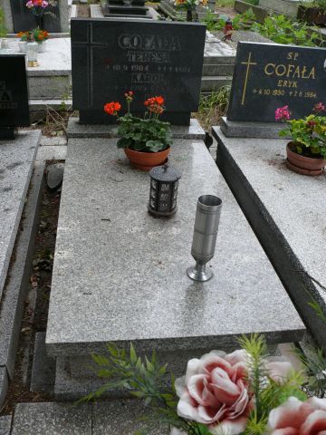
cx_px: 163
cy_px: 218
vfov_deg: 52.6
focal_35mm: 35
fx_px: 439
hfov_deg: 40.7
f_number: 3.2
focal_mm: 7.4
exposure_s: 1/100
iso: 100
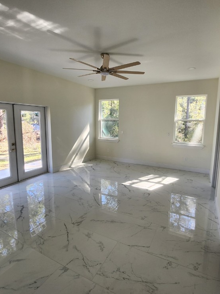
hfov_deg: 71.5
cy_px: 143
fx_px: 153
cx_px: 118
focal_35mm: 18
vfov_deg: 87.7
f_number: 2.2
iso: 32
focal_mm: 1.7
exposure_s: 1/50
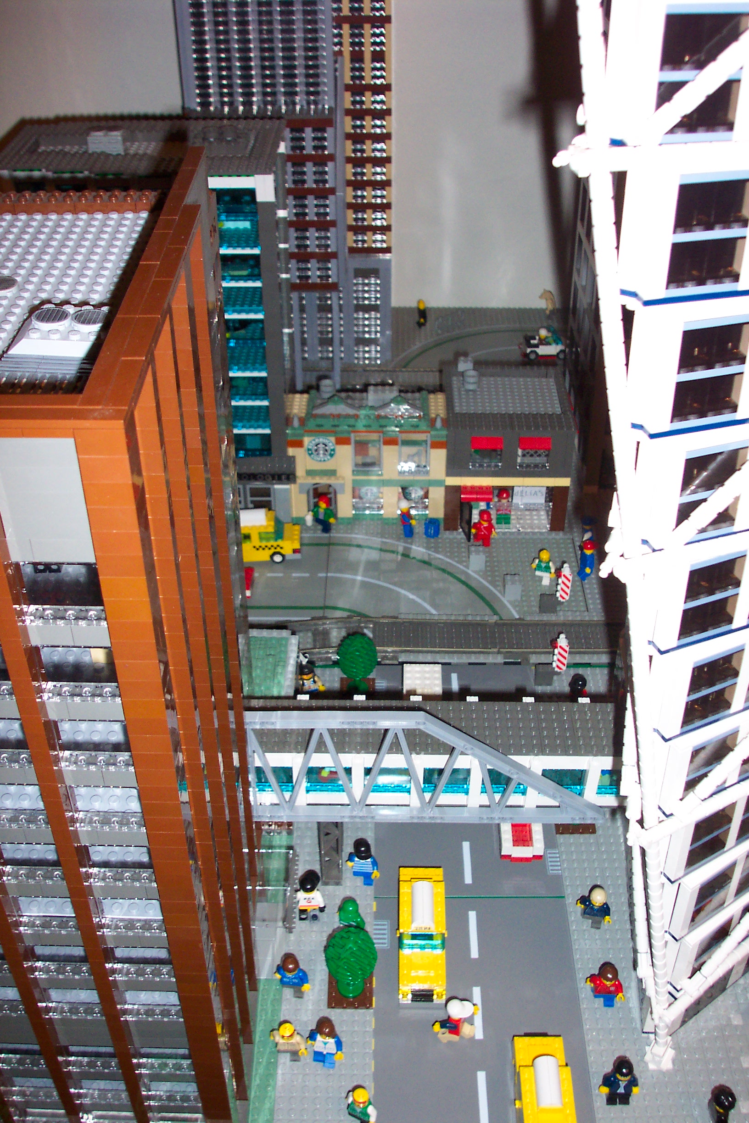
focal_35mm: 35
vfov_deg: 54.4
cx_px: 374
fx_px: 1092
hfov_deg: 37.9
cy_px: 562
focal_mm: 7.5
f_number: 2.8
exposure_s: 1/30
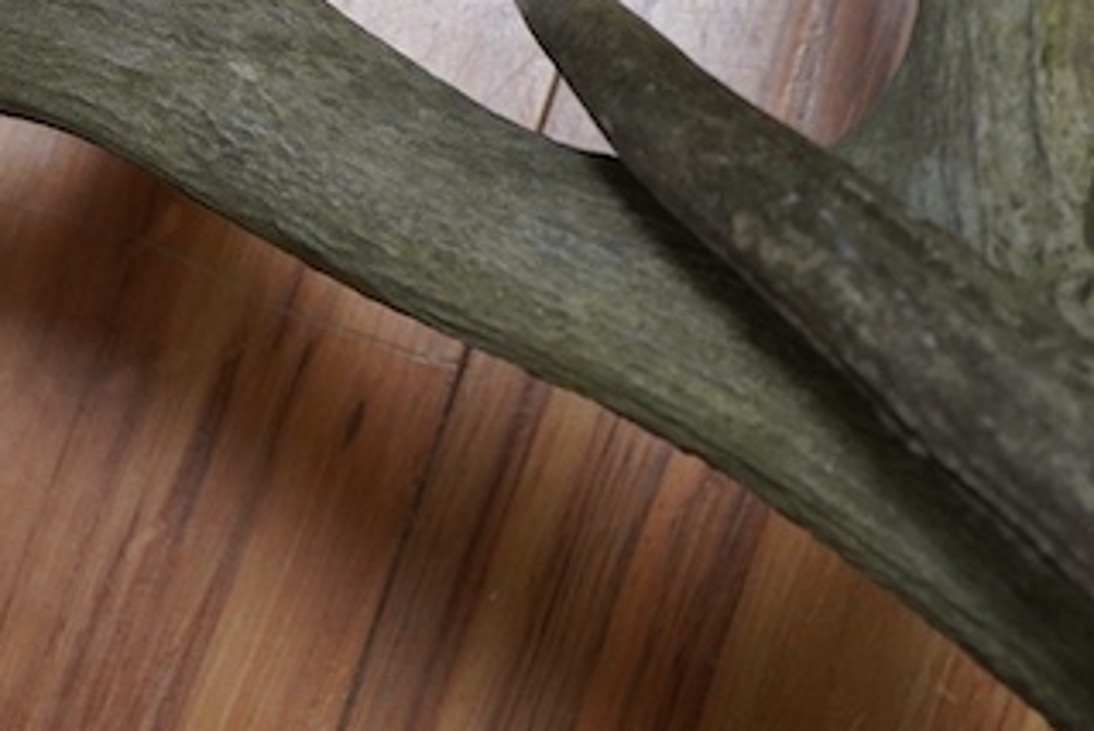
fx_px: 3861
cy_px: -165
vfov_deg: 10.6
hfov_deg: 16.1
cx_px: 463
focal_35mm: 127
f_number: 4
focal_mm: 30
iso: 1250
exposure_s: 1/125
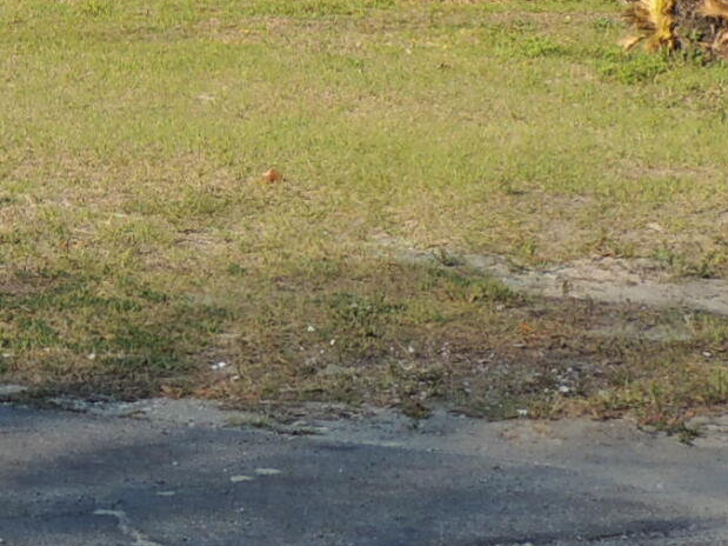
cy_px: -159
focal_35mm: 194
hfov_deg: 10.1
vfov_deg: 7.6
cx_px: -80
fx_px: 4079
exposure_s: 1/800
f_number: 3.3
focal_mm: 7.1
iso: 100
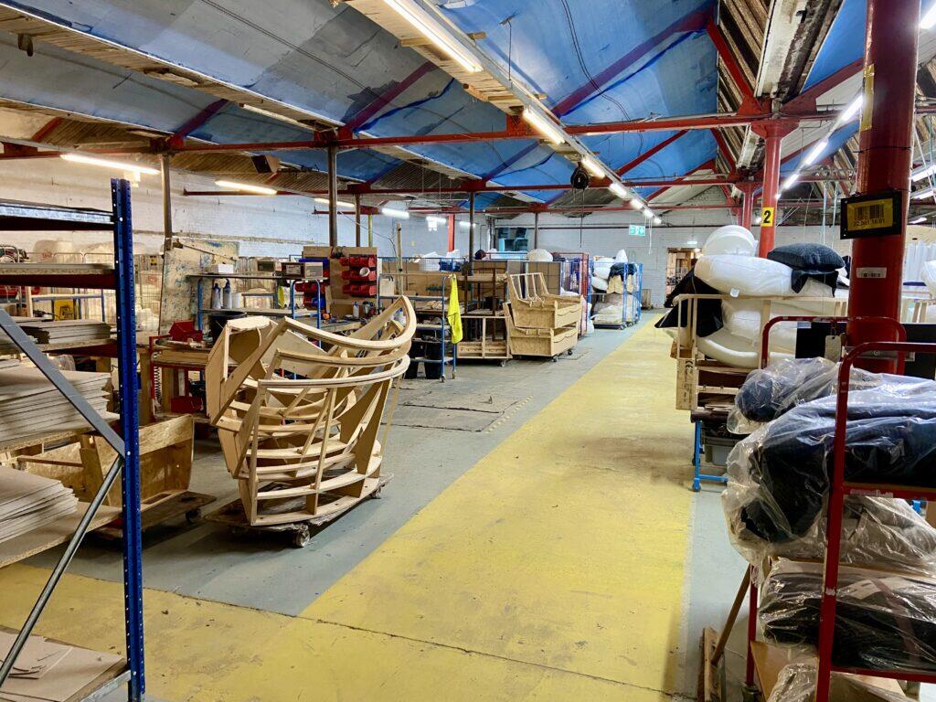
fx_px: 703
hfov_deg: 67.3
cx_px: 468
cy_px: 351
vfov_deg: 53.1
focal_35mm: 26
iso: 250
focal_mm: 4.25
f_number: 1.8
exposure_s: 1/50
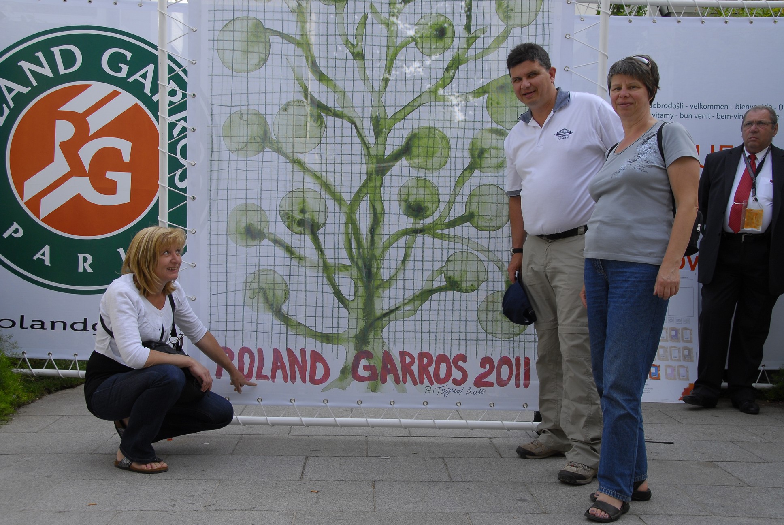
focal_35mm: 39
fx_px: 850
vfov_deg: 34.3
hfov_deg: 49.5
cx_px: 392
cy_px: 262
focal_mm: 26
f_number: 6.3
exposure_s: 1/160
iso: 200
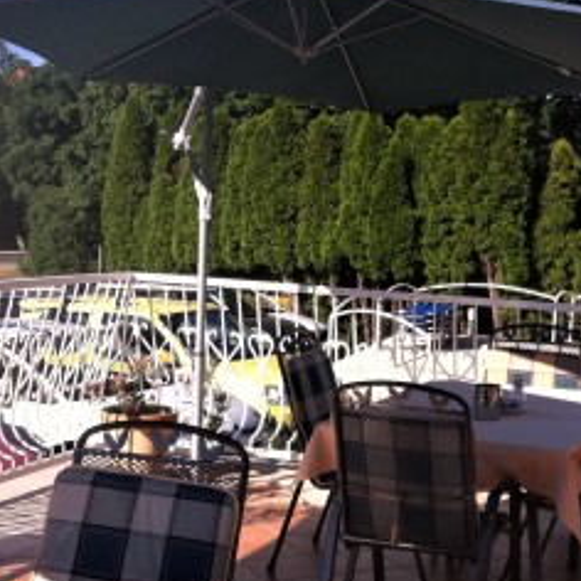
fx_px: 1329
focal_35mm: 70
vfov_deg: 24.4
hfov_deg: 24.6
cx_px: 378
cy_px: 421
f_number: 2.8
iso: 80
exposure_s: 1/1005
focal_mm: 3.85
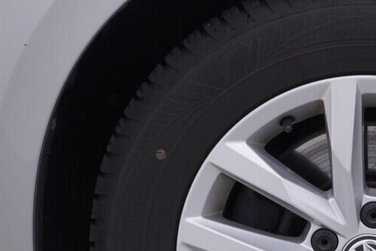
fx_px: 1076
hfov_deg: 19.0
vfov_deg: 13.2
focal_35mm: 103
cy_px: 238
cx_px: 421
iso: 125
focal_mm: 24
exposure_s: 1/80
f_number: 4
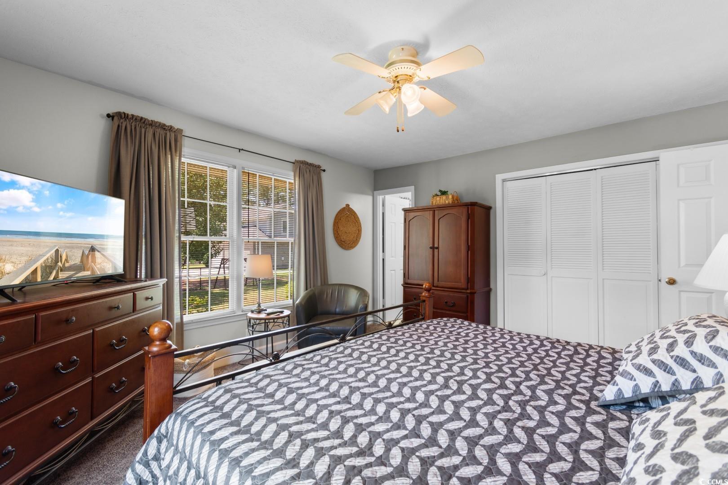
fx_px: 303
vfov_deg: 77.3
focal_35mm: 15
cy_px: 242
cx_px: 364
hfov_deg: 100.4
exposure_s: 1
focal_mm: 10
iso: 100
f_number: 4.5
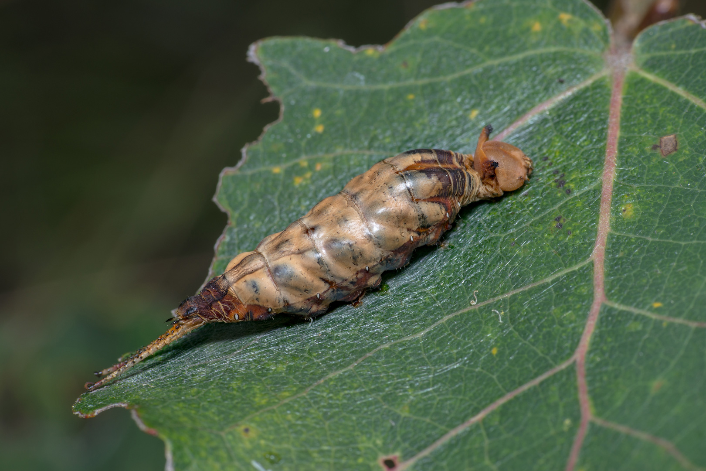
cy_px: 236
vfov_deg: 13.7
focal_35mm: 100
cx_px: 353
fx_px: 1961
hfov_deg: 20.4
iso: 100
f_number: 18
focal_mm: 100
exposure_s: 1/200
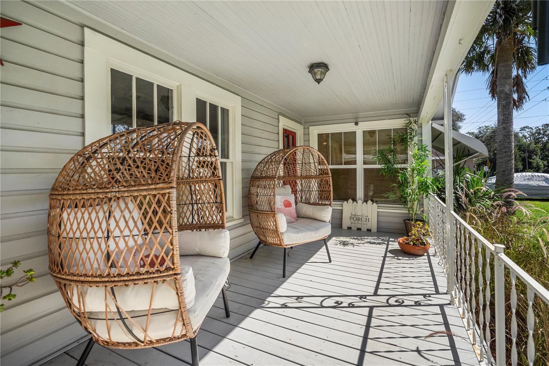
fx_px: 244
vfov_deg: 73.7
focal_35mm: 16
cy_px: 183
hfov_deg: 96.7
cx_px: 274
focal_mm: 16
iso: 400
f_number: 7.1
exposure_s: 1/1600
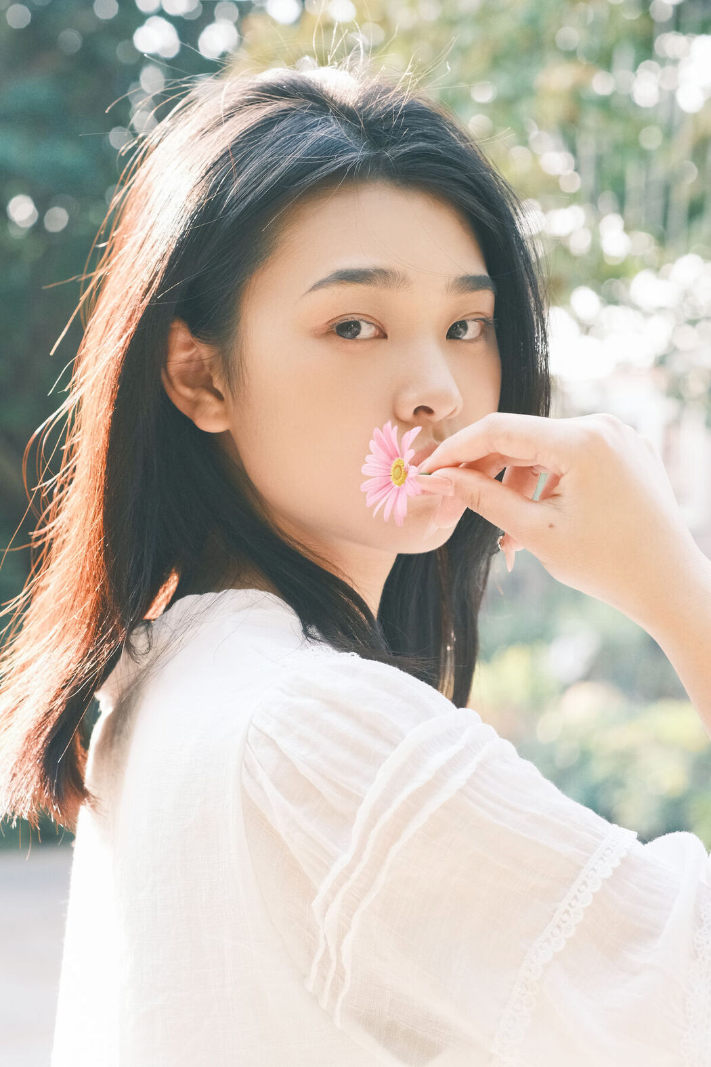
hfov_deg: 16.3
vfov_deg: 24.2
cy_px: 534
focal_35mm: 84
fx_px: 2488
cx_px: 356
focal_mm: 56
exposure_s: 1/640
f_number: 4.5
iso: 2000
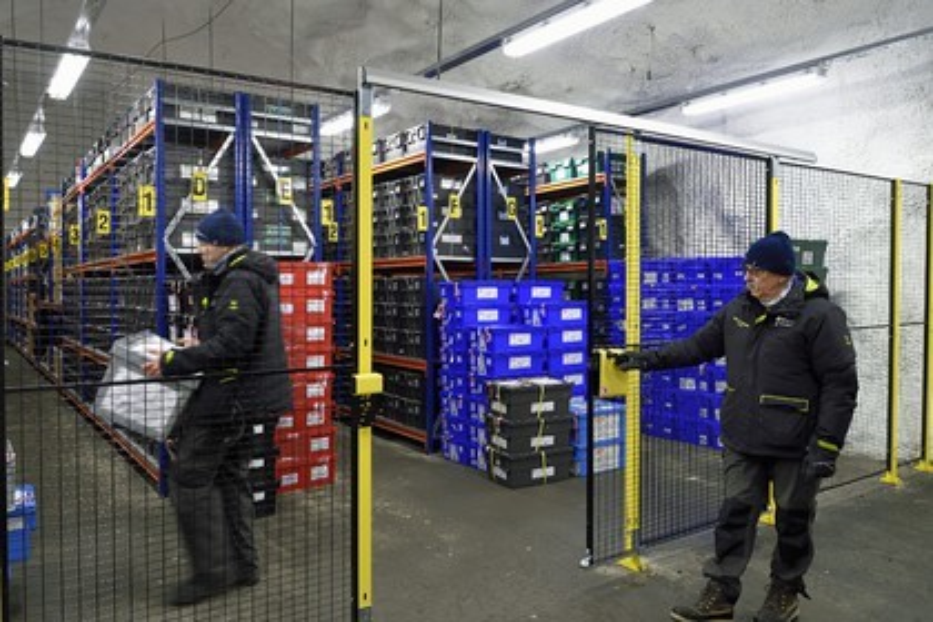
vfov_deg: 53.1
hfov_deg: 73.7
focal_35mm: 24
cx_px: 466
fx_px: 622
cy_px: 311
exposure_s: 1/40
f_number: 5
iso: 1600
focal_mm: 24
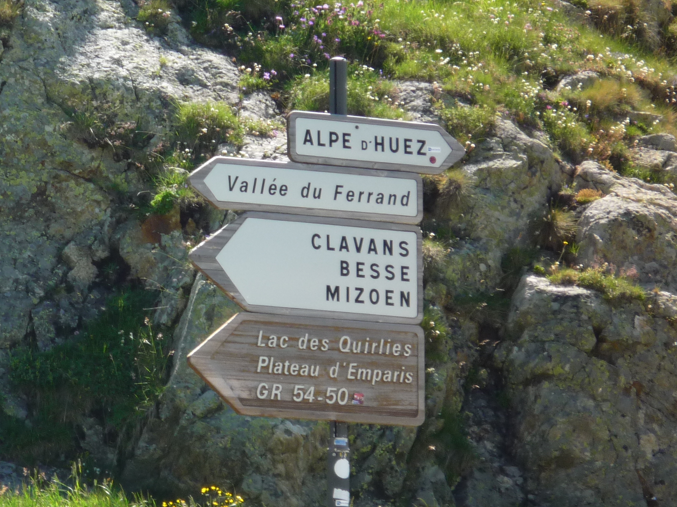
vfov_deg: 5.3
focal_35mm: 278
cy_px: 261
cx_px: 106
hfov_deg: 7.1
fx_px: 5437
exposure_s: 1/125
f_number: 5.9
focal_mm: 26
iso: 100
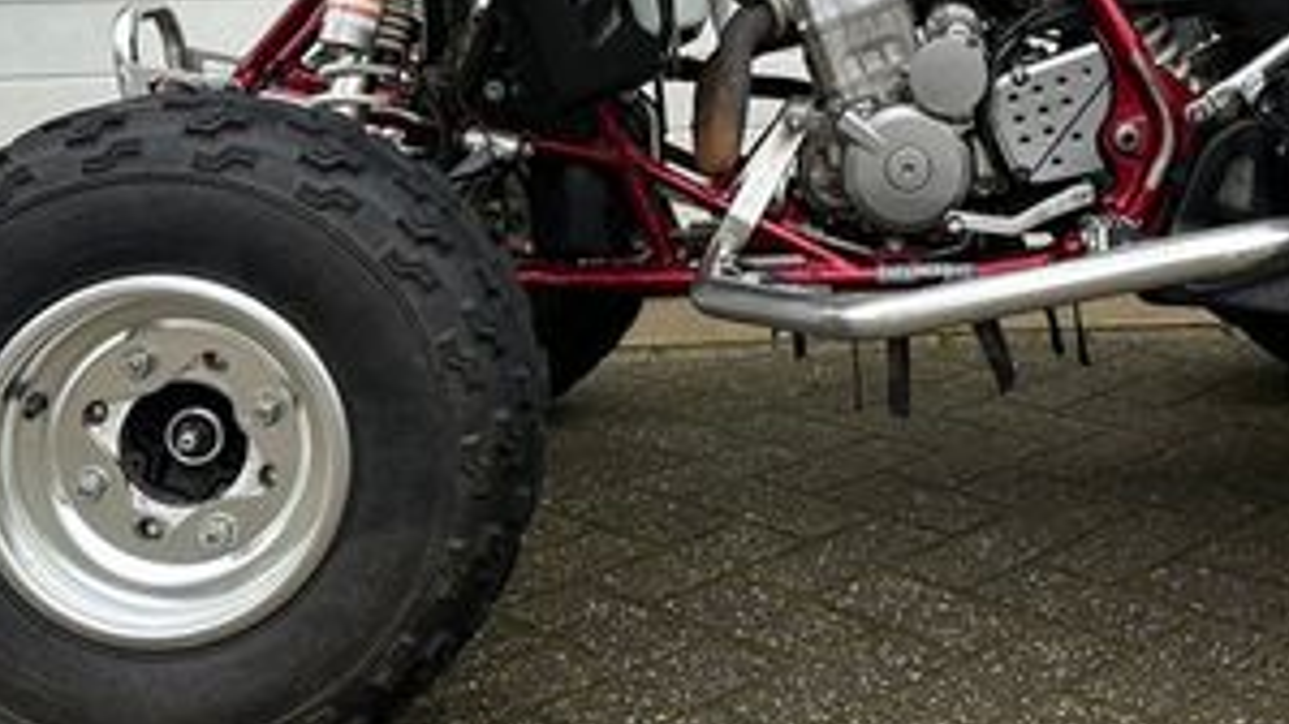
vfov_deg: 20.5
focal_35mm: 56
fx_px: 1914
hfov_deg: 36.3
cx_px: 979
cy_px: -52
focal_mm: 6.86
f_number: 1.78
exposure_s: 1/319
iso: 80
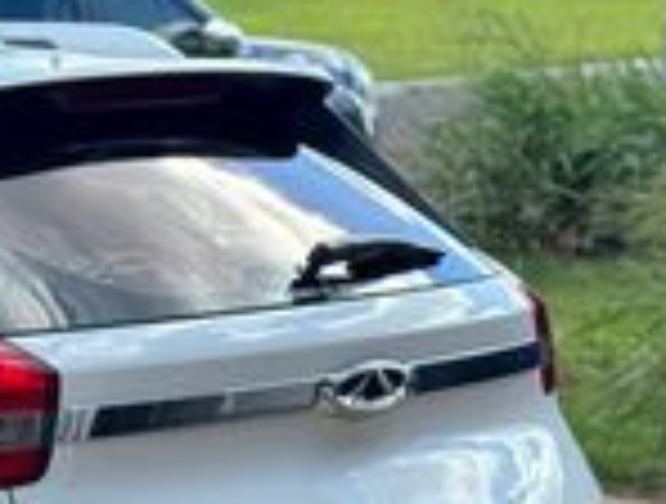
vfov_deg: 9.7
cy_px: 590
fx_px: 2934
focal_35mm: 152
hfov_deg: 12.4
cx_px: -306
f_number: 1.78
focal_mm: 6.76
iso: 64
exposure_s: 1/876
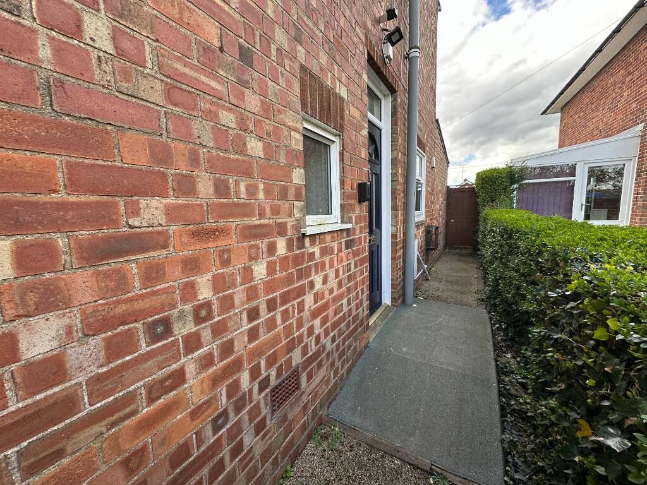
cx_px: 324
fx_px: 262
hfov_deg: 102.1
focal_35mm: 14
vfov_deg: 85.7
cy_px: 242
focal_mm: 2.22
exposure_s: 1/254
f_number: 2.2
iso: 40
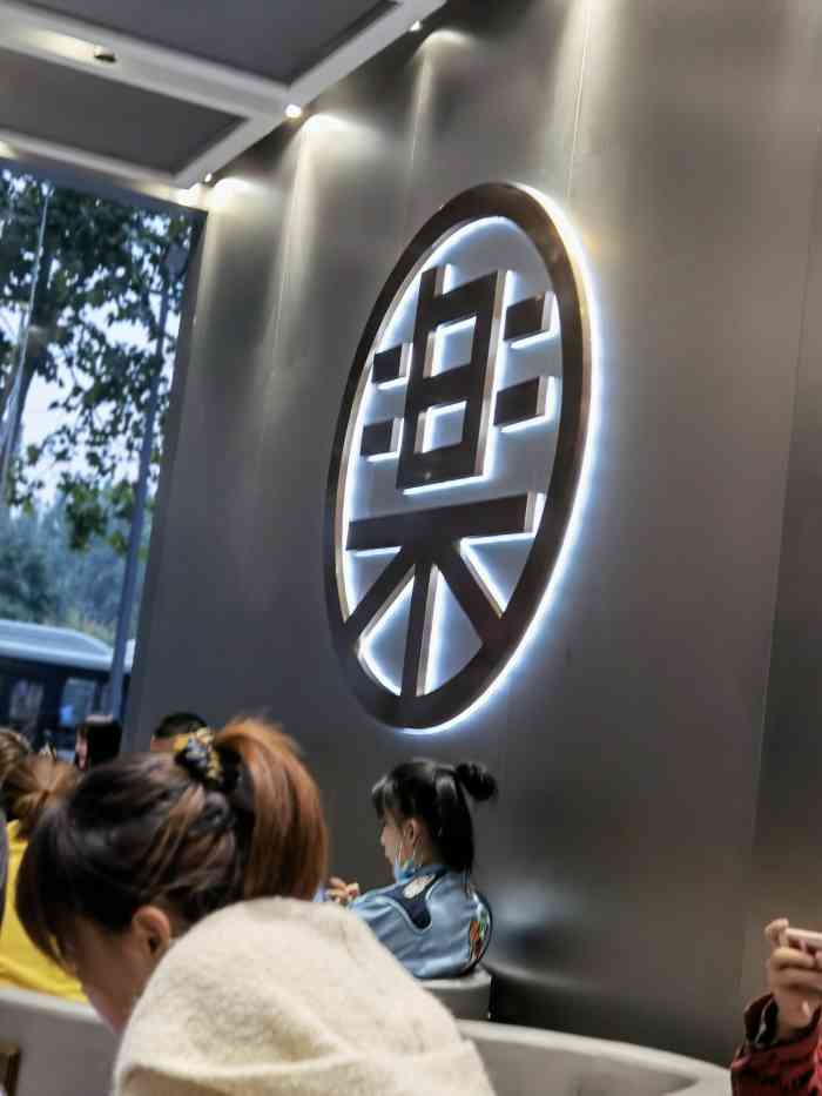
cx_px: 411
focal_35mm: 54
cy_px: 548
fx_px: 1709
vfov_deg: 35.5
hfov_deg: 27.0
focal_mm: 6.67
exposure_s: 1/99
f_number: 4
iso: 80
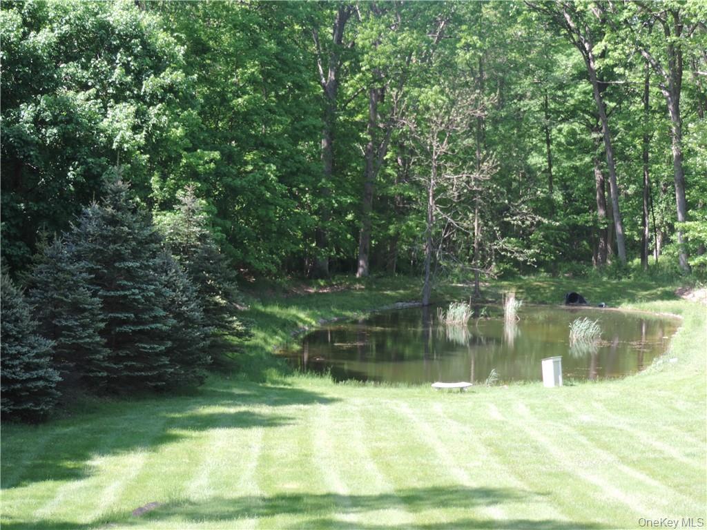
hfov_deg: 19.6
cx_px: 354
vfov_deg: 14.8
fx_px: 2042
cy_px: 265
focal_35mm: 100
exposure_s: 1/100
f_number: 4.1
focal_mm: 17.8
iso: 80
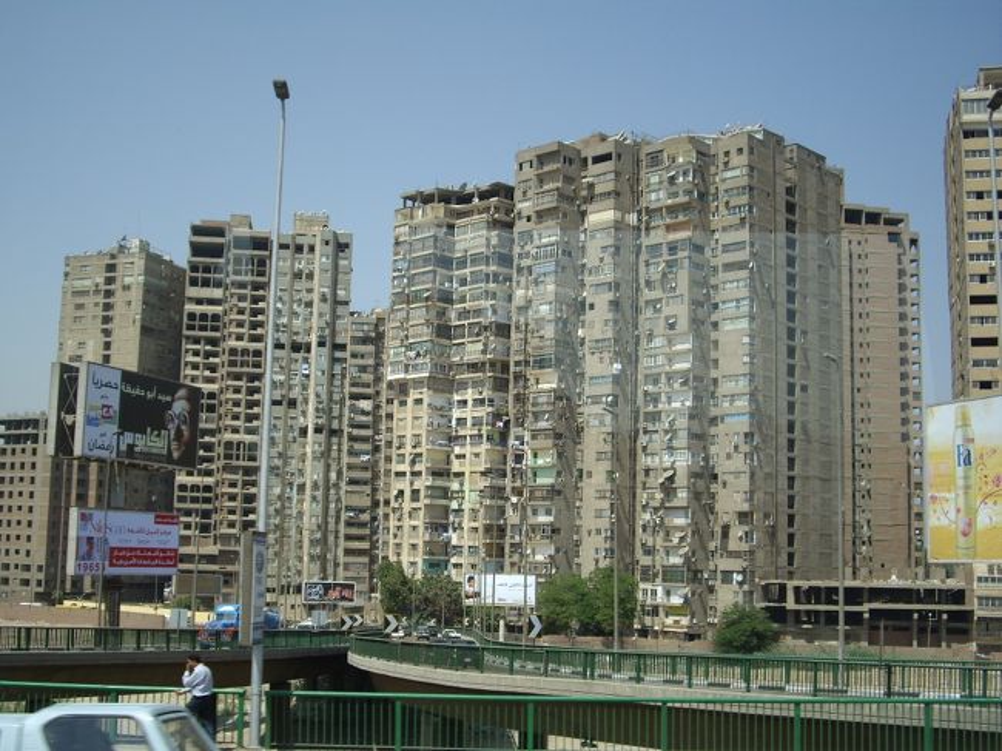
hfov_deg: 41.3
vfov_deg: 31.5
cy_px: 376
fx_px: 1331
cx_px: 501
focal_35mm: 46
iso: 64
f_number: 3.1
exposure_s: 1/640
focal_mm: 9.6
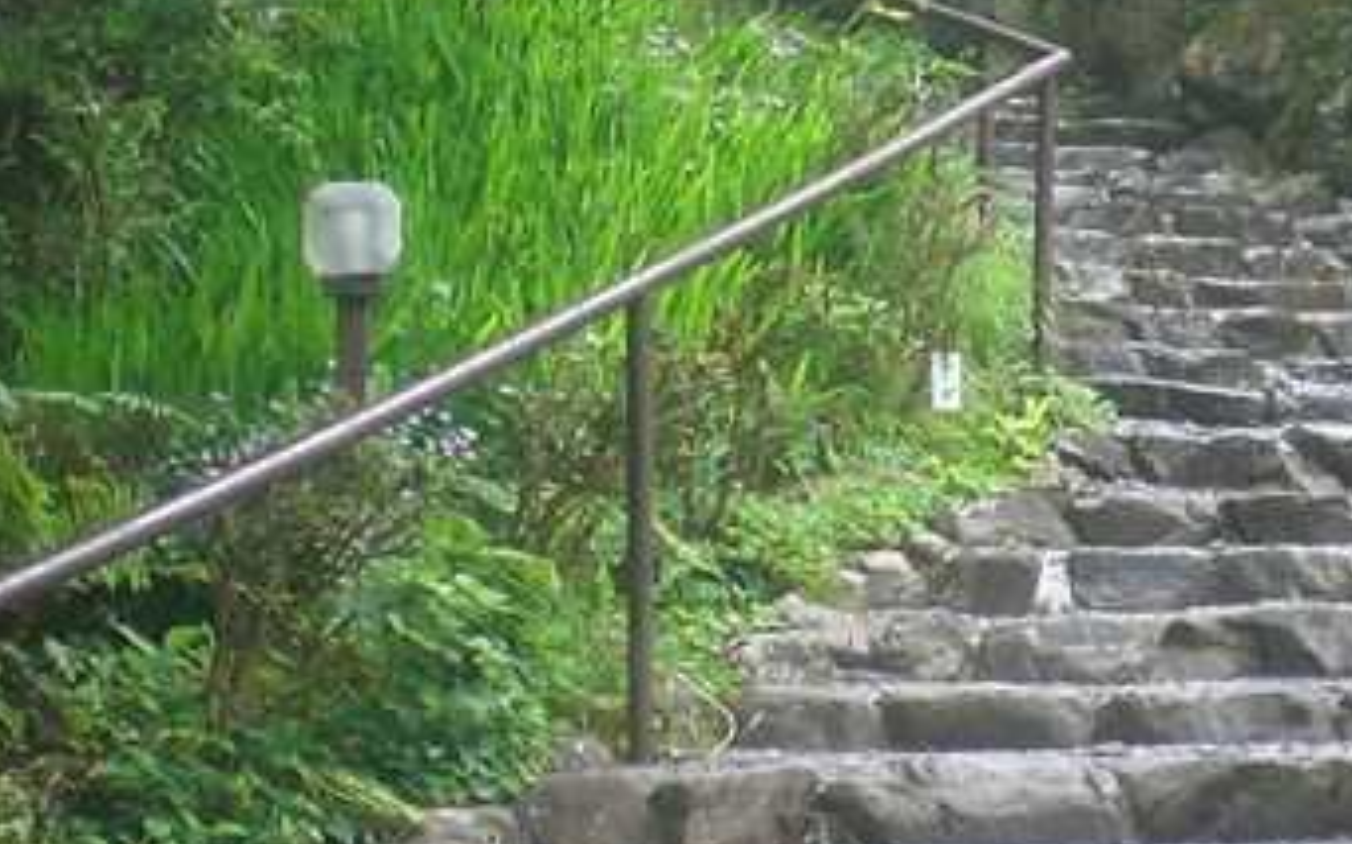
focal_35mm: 118
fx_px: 4347
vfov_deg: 11.1
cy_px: 218
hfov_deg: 17.6
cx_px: 1023
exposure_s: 1/80
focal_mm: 6.3
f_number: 3.1
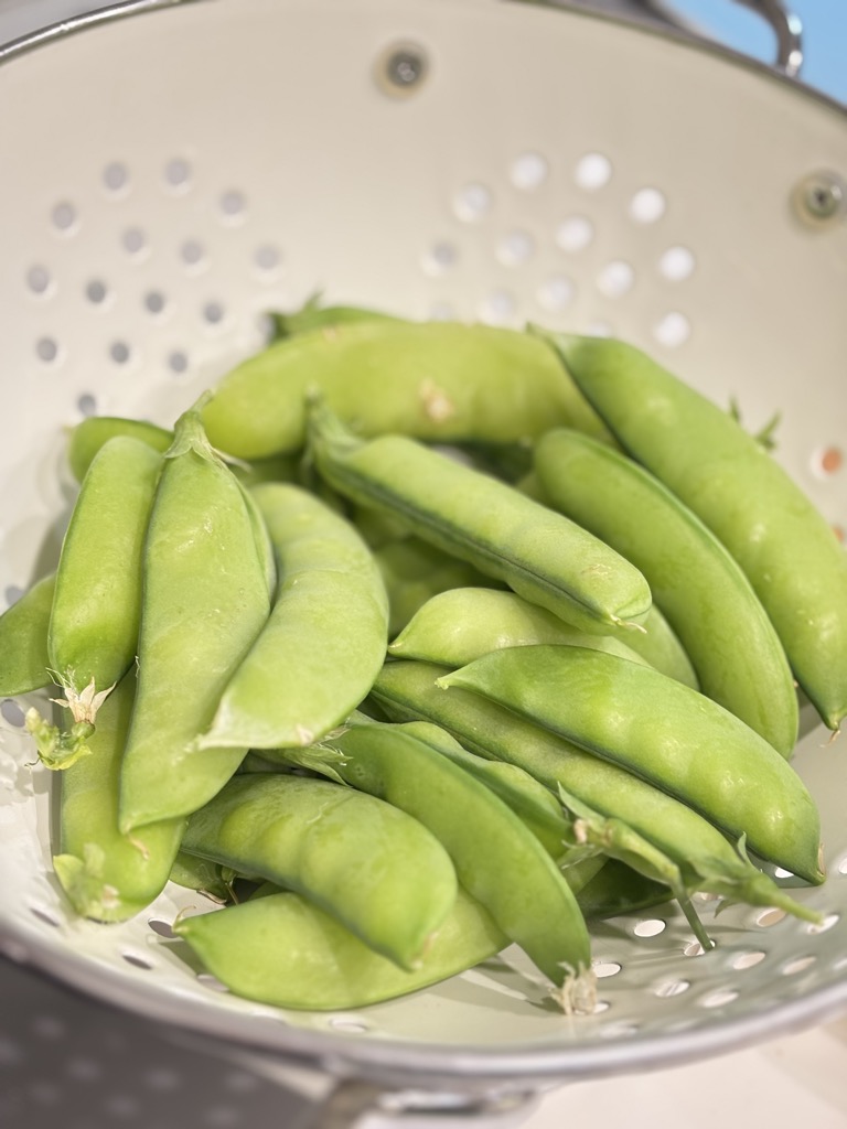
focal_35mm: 52
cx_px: 424
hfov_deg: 28.0
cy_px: 564
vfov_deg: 36.8
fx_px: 1696
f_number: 1.6
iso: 125
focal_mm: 5.96
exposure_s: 1/50
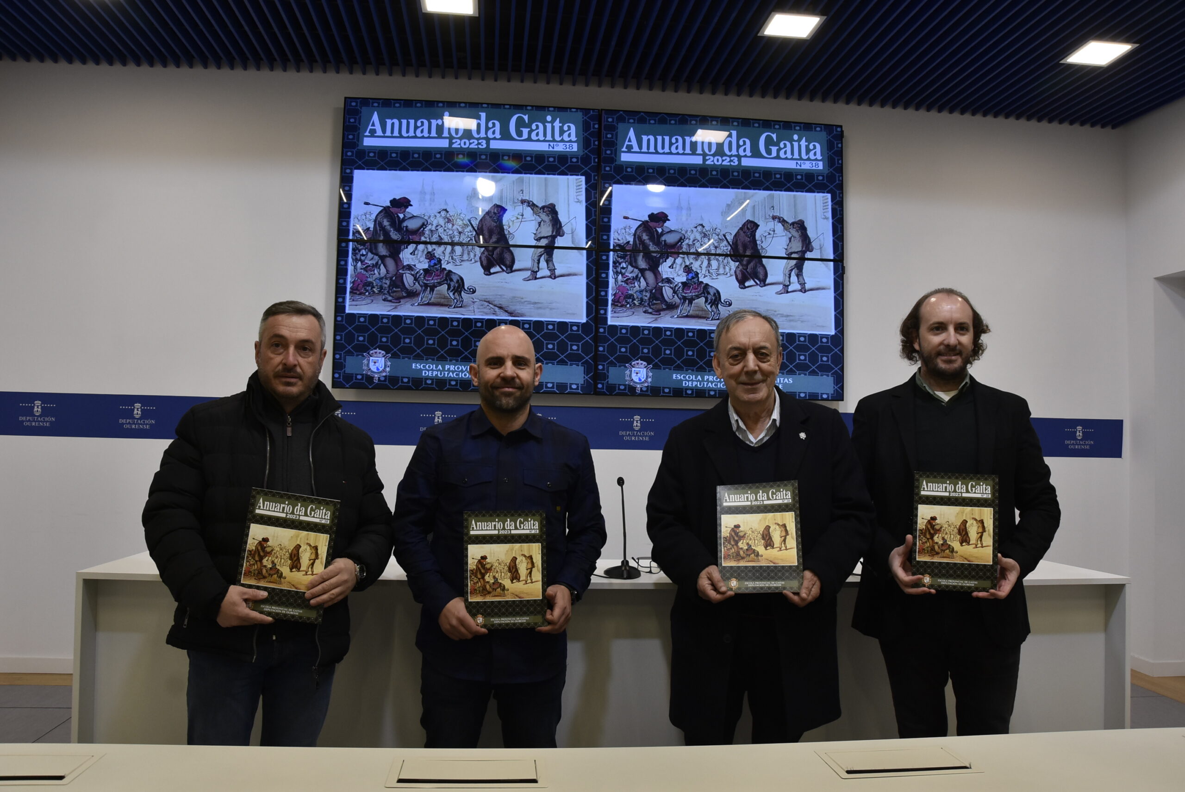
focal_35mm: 27
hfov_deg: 67.3
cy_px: 396
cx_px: 592
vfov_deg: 48.0
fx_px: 889
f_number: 5.6
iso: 800
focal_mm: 18
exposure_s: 1/125
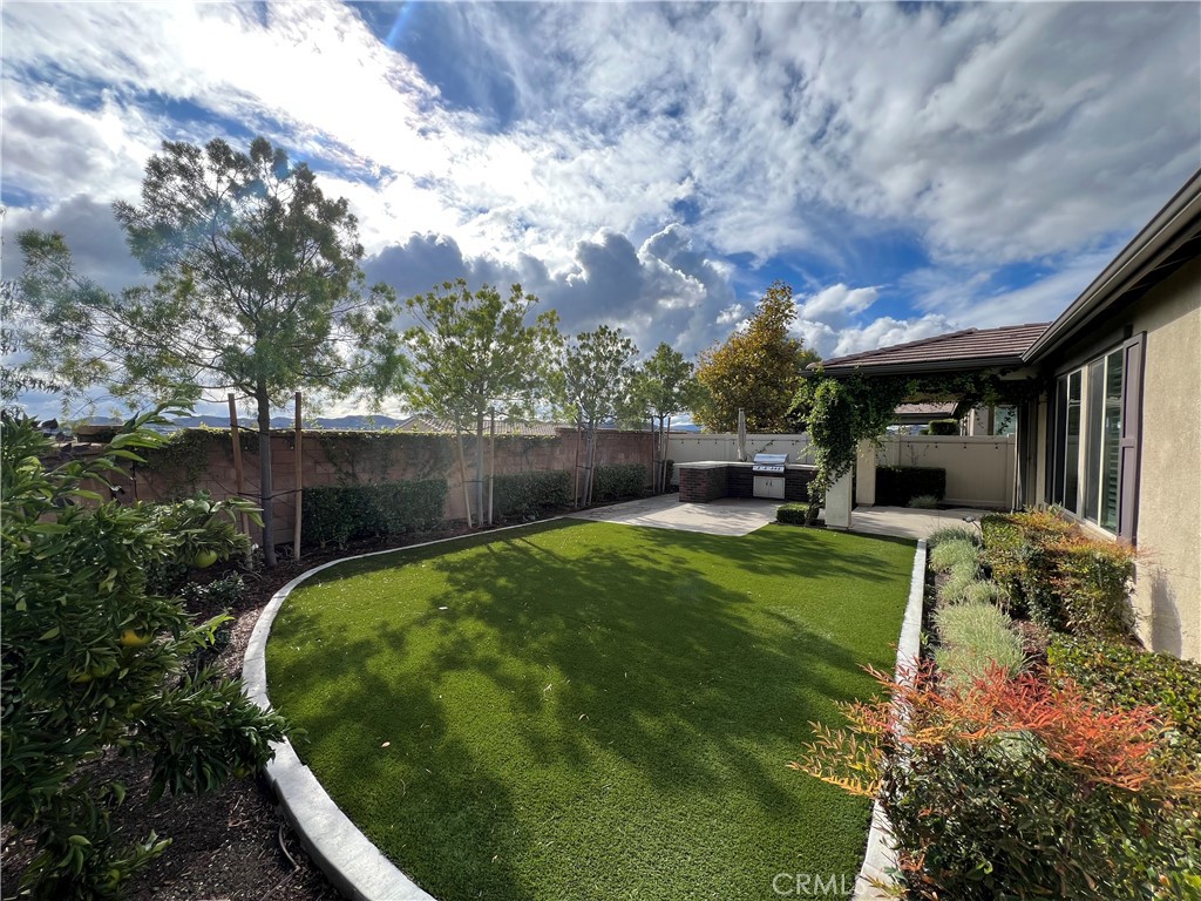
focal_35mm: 13
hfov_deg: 106.2
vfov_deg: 89.9
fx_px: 451
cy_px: 450
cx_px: 600
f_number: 1.8
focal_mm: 1.57
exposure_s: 1/1043
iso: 32
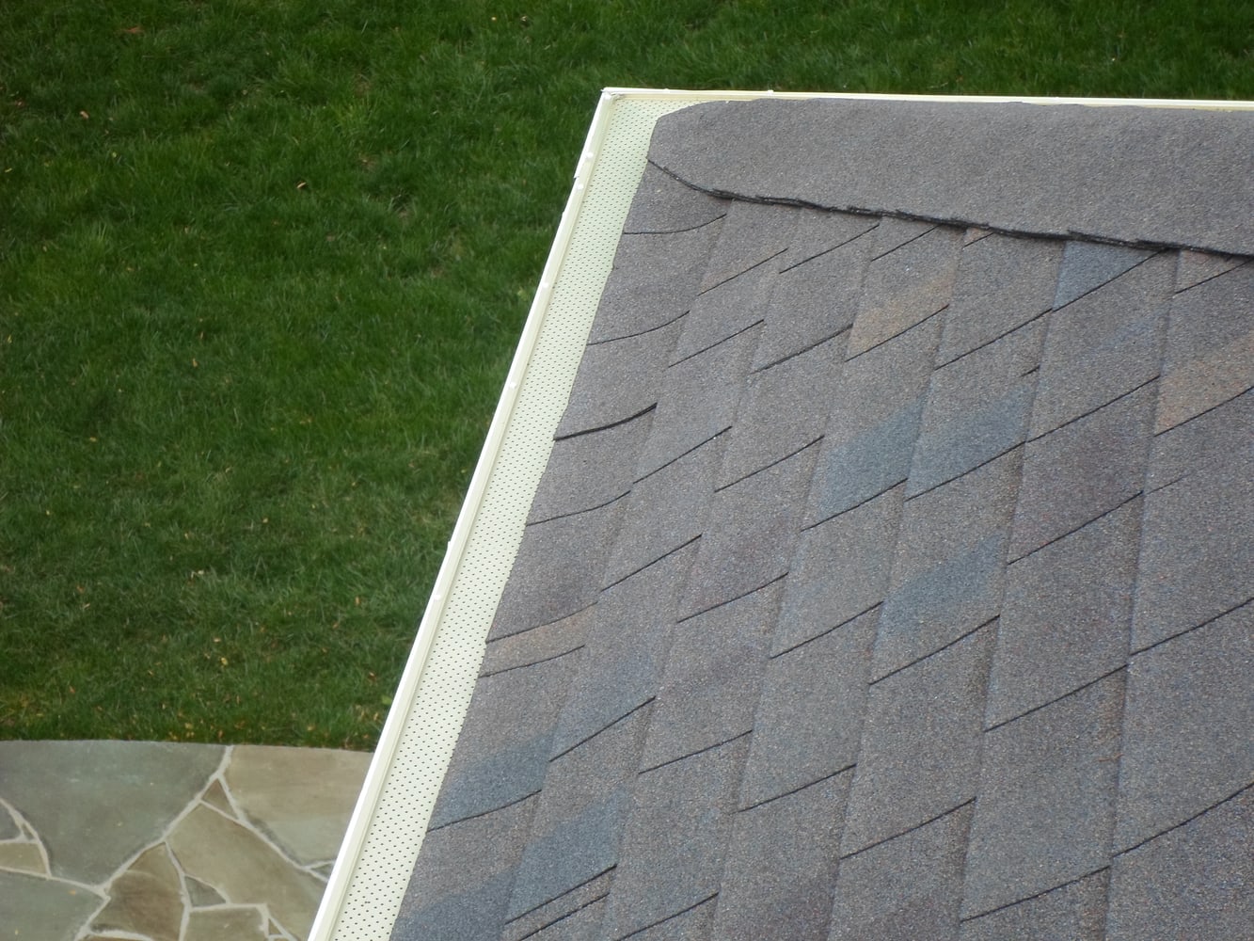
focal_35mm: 110
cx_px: 627
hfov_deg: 17.9
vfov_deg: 13.5
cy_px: 470
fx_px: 3985
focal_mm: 19.8
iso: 80
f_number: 5.7
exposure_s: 1/125
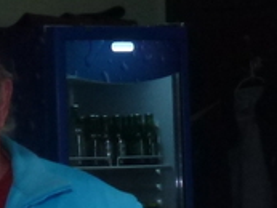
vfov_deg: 4.1
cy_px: 256
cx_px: -349
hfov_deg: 5.3
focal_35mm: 360
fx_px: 2883
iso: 250
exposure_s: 1/60
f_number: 4.6
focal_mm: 11.7
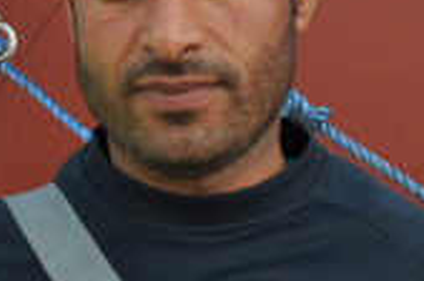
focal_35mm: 117
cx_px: 222
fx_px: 1375
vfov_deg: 11.6
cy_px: 23
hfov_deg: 17.5
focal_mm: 26
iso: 200
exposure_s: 1/160
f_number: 6.3
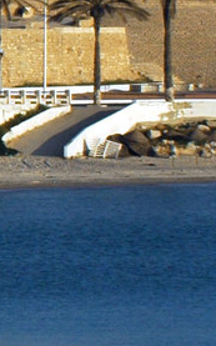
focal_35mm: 970
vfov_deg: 2.2
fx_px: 9141
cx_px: -704
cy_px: -112
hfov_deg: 1.3
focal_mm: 110
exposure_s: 1/640
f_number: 8
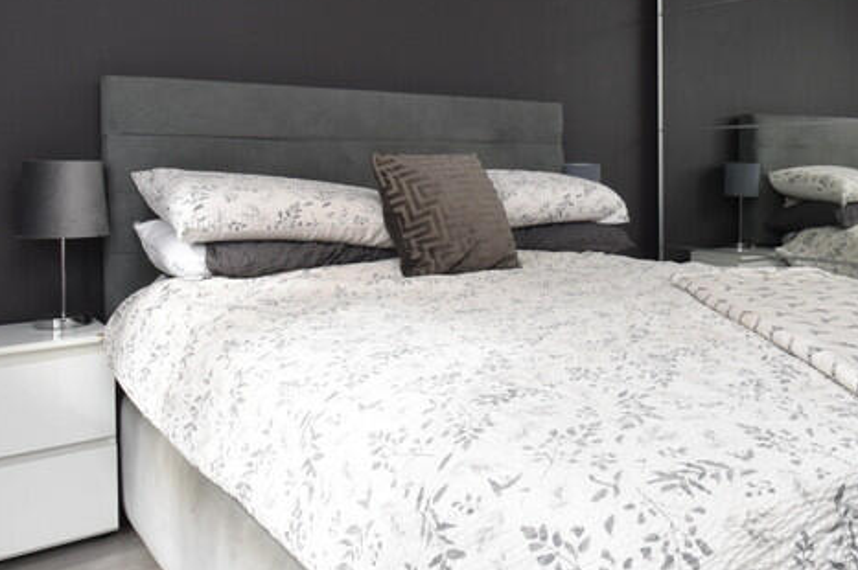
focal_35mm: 33
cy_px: 144
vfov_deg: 38.9
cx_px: 641
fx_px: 786
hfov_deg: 54.6
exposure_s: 1/100
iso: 400
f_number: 9
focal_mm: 10
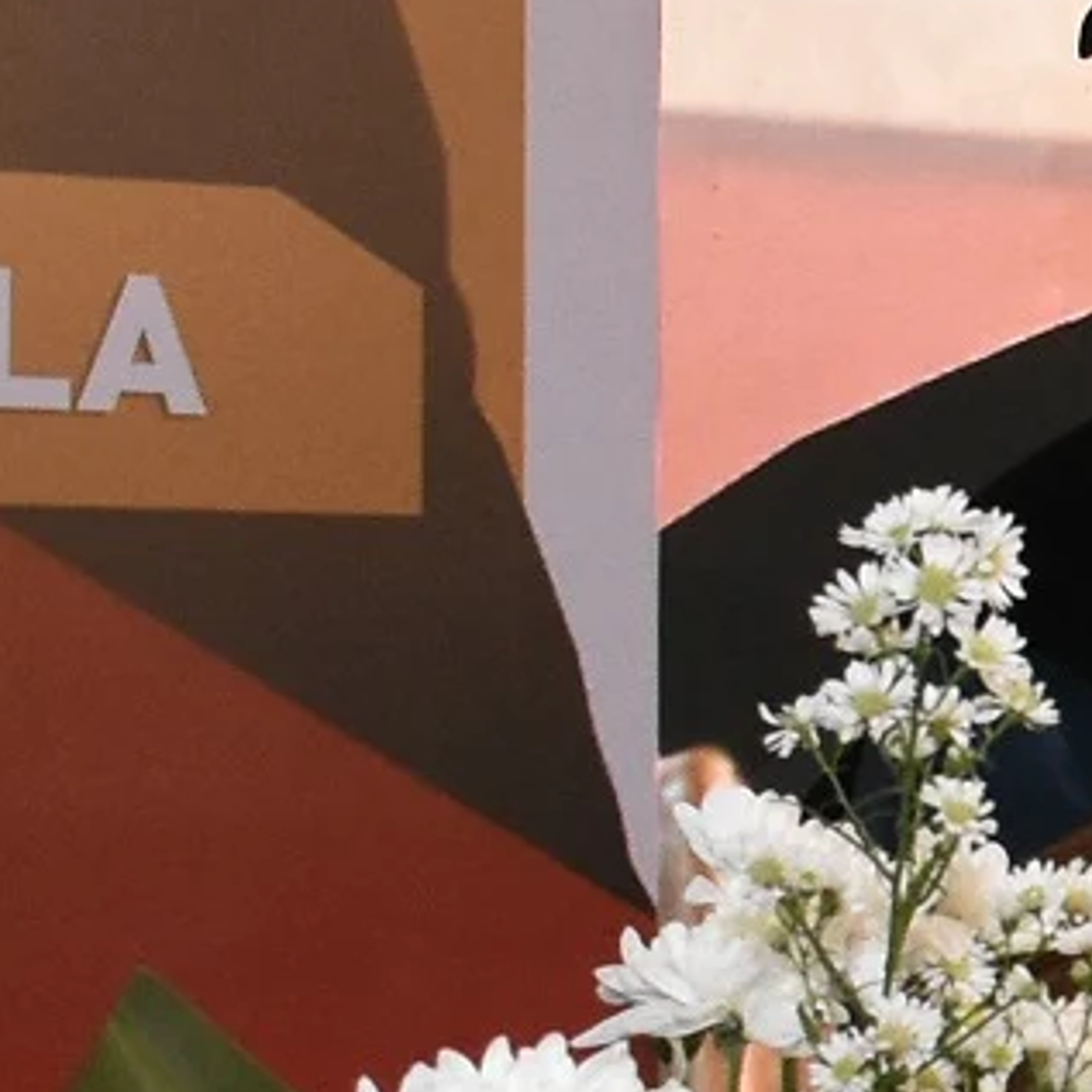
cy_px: 327
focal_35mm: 199
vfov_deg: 8.8
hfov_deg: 7.9
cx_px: 2932
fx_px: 7102
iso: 2500
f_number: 6.3
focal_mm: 22
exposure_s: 1/100
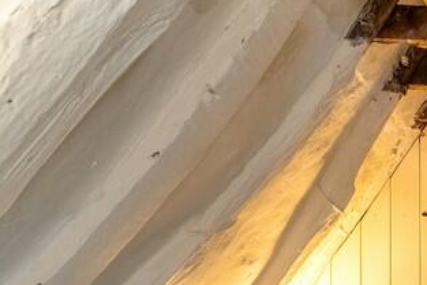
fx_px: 581
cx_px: 522
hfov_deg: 32.6
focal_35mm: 49
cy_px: 459
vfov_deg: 21.6
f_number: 8
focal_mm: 10
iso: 200
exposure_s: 1/2
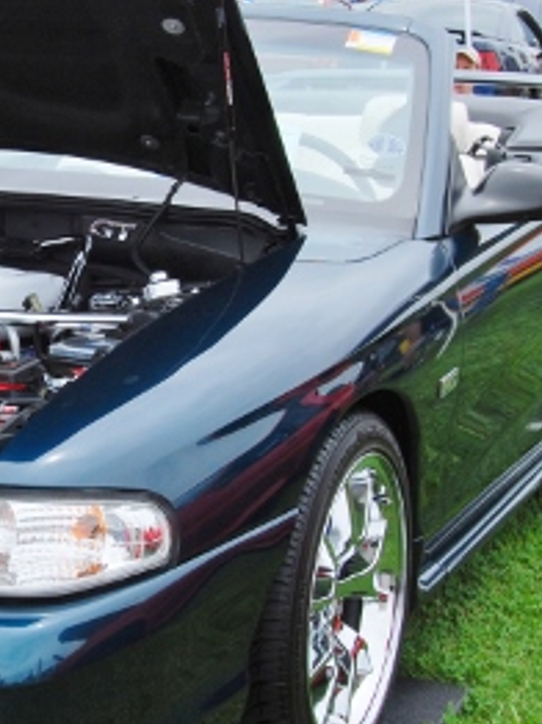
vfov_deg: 24.1
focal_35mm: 81
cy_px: 362
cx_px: -47
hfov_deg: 17.6
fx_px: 1697
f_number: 16
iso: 200
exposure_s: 1/80
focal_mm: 23
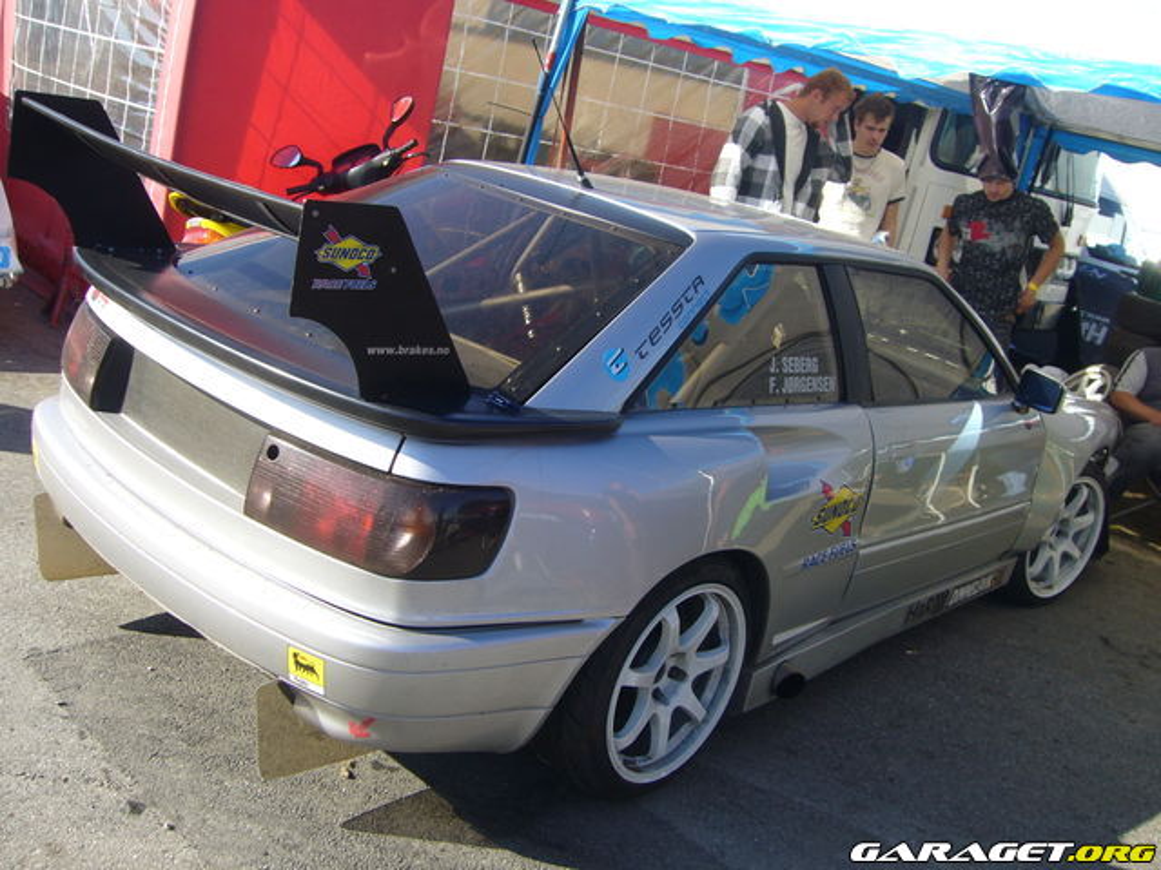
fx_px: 1174
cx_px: 580
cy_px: 435
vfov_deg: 40.7
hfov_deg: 52.6
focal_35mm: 35
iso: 80
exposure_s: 1/160
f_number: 5.6
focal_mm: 5.8
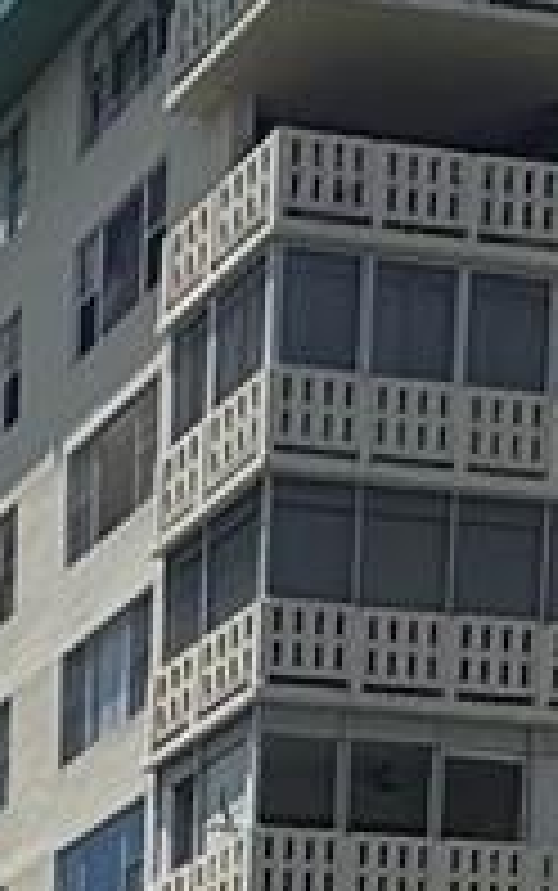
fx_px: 2916
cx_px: -842
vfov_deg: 12.6
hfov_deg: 9.5
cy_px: 2254
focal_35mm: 120
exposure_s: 1/5155
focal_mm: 2.22
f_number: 2.2
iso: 50
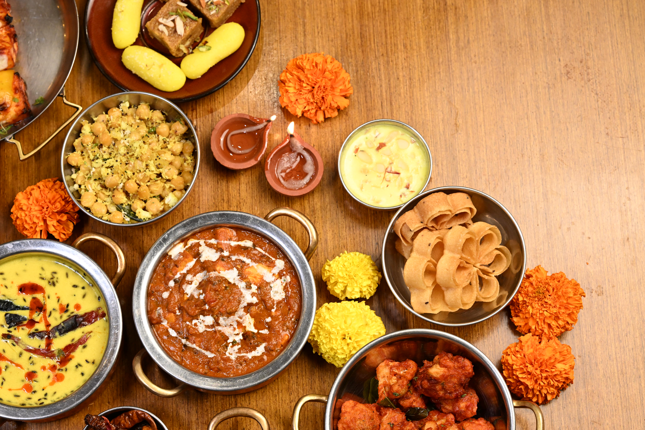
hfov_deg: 23.9
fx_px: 1523
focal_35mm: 85
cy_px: 215
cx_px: 322
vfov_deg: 16.1
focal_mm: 85
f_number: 6.3
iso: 2000
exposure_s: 1/200
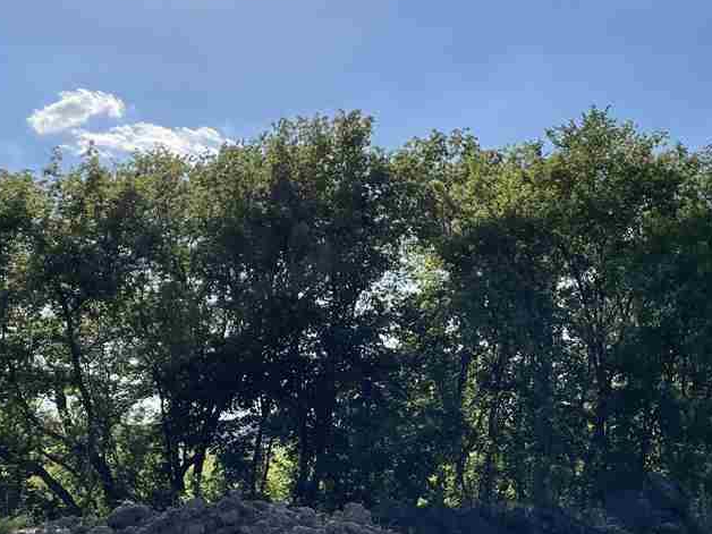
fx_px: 1090
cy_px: 399
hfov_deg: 36.0
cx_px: 443
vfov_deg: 27.2
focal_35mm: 53
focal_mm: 4.2
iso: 32
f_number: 1.6
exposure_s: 1/5291
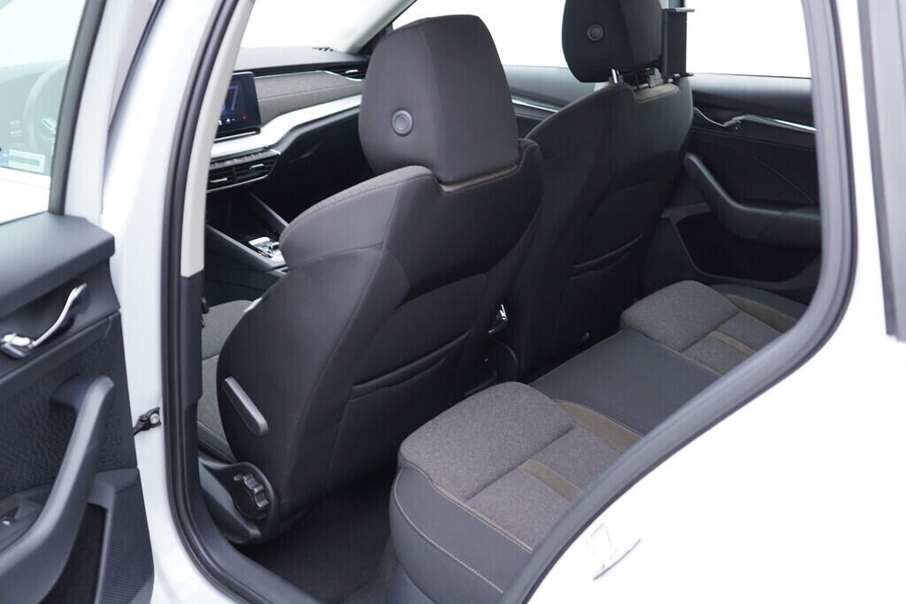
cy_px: 302
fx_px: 906
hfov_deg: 53.1
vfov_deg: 36.9
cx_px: 453
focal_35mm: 36
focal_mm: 24
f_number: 2.8
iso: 250
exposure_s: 1/40
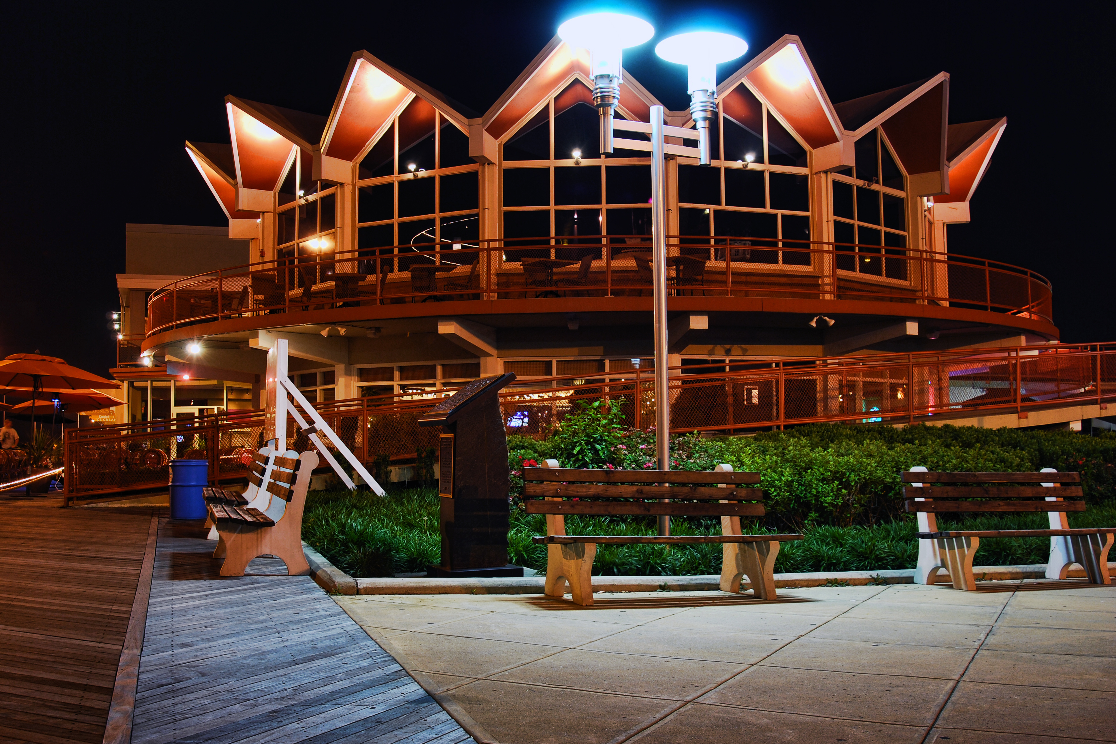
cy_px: 372
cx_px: 558
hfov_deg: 53.1
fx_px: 1116
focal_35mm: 36
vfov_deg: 36.9
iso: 100
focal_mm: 24
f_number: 5.6
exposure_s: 3
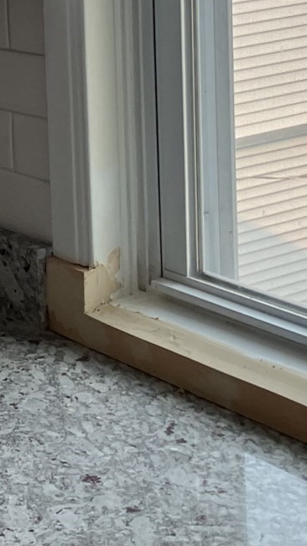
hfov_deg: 11.9
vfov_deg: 21.6
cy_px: 32
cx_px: -189
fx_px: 1390
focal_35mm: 96
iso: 32
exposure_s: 1/121
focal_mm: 3.99
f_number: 1.8
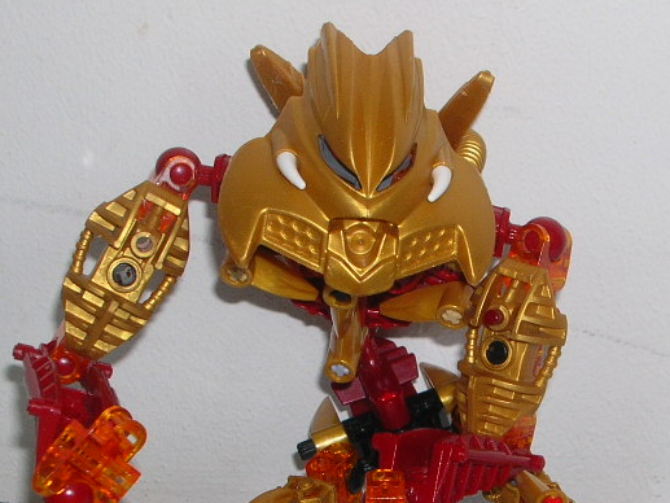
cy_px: 420
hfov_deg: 18.3
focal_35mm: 107
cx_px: 470
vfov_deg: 13.8
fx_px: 2071
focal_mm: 9.1
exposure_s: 1/60.1
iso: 50
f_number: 3.4
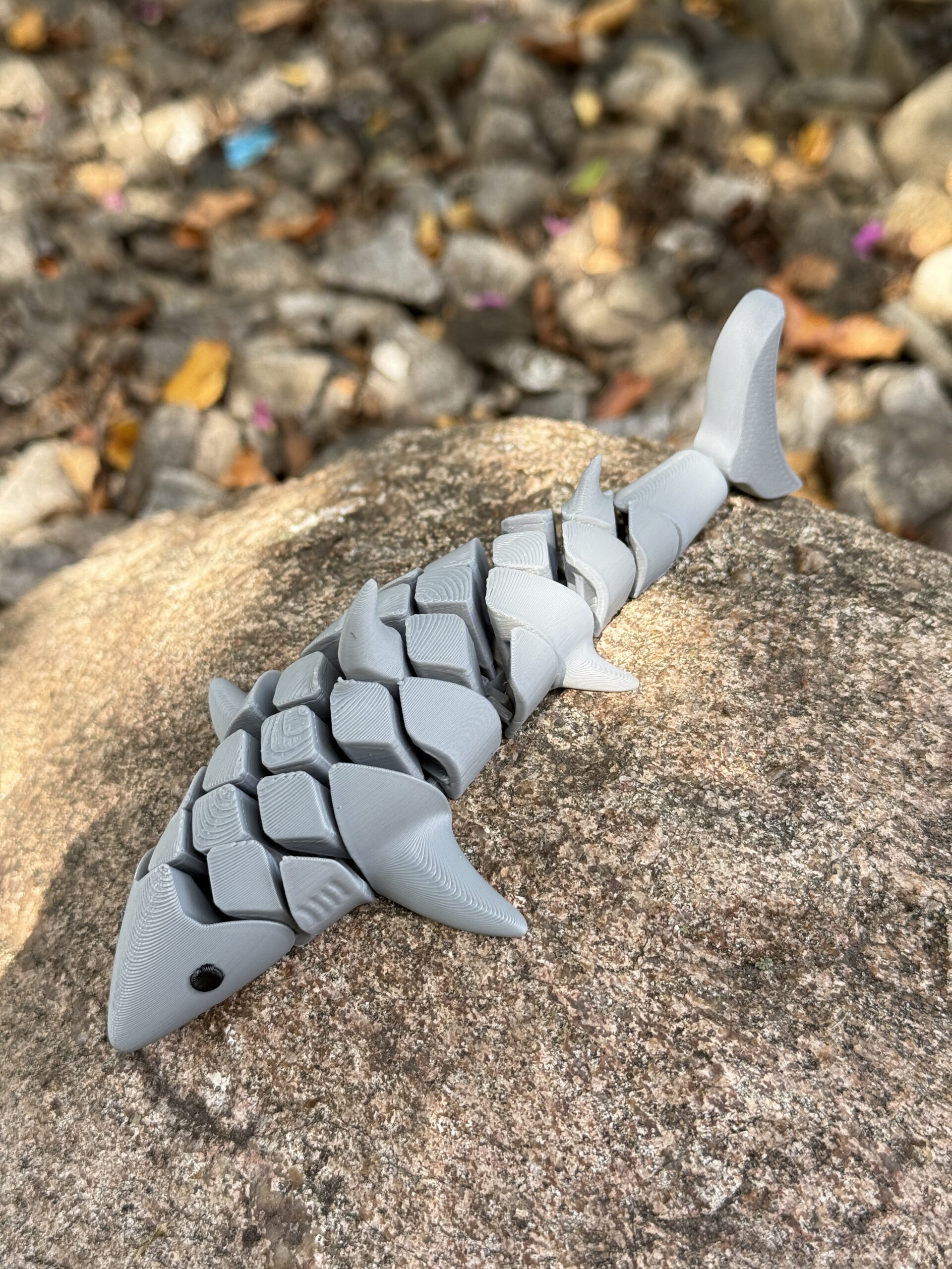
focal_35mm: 48
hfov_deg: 30.3
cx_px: 476
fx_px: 1760
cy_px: 634
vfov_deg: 39.7
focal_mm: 6.76
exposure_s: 1/503
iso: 64
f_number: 1.78
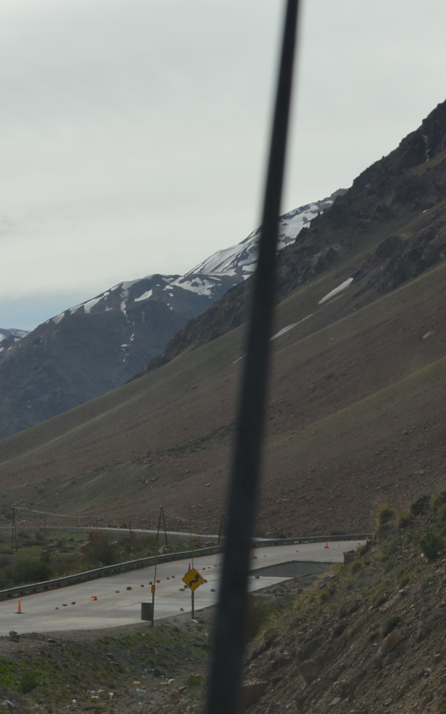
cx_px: -155
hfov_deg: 8.5
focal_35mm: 152
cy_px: 304
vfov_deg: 13.8
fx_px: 2957
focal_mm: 44
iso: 100
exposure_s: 1/320
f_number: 9
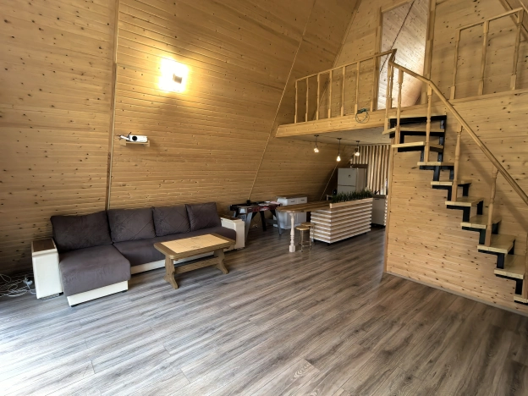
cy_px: 198
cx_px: 264
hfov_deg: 91.0
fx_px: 259
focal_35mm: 17
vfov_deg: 74.7
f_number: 2.2
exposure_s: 1/33.3
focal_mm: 1.76
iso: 320
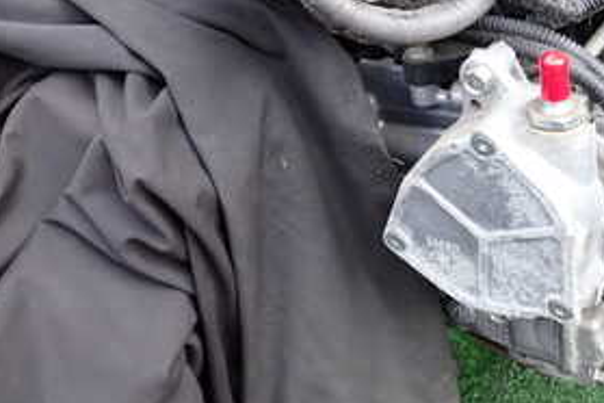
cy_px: 67
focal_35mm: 56
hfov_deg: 35.6
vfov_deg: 23.7
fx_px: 939
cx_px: 258
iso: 100
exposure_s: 1/200
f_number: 2
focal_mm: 4.5
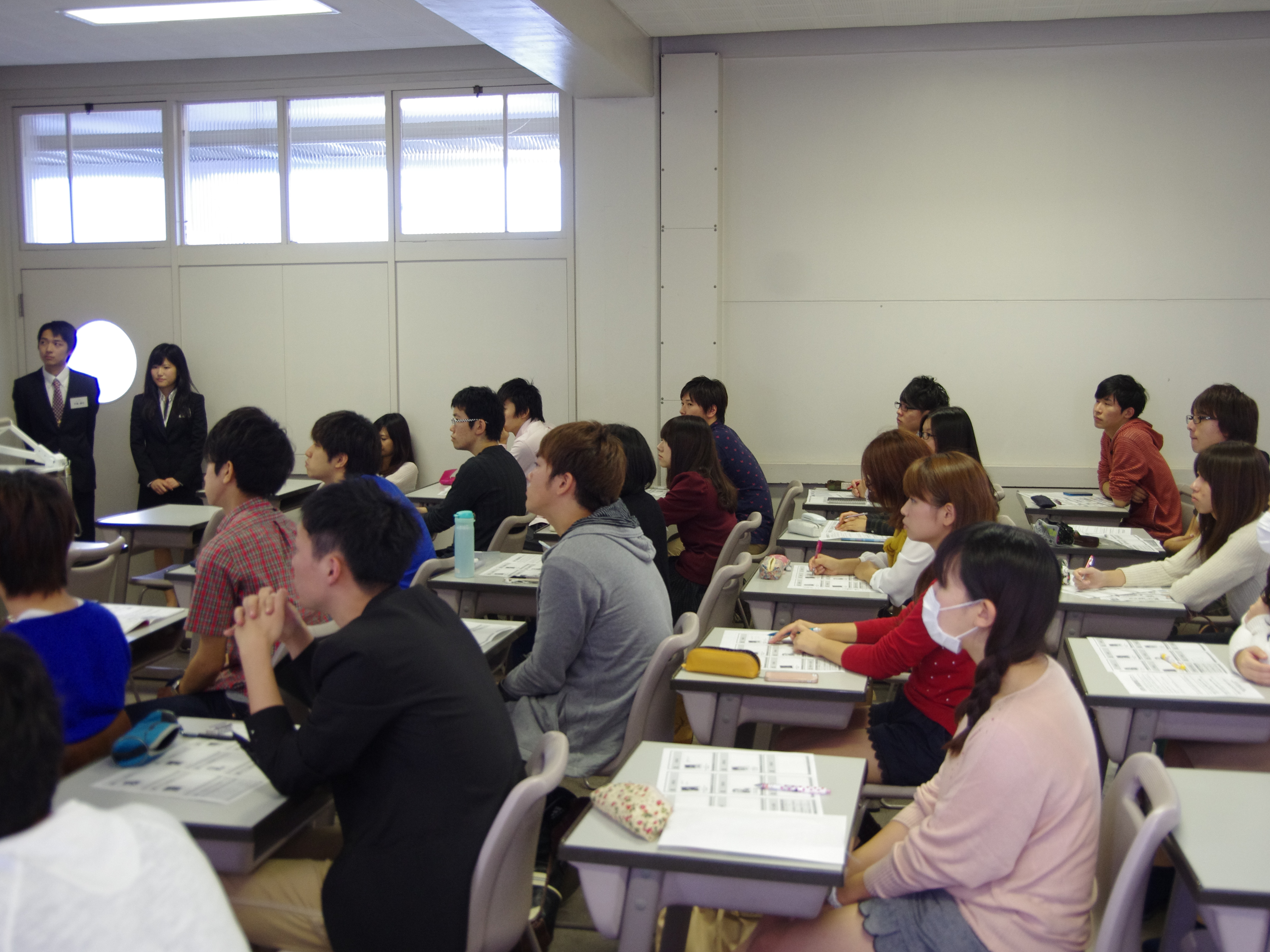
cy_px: 483
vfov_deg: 36.0
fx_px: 1468
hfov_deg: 46.8
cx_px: 650
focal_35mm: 40
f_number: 4
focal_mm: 24
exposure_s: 1/45
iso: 800
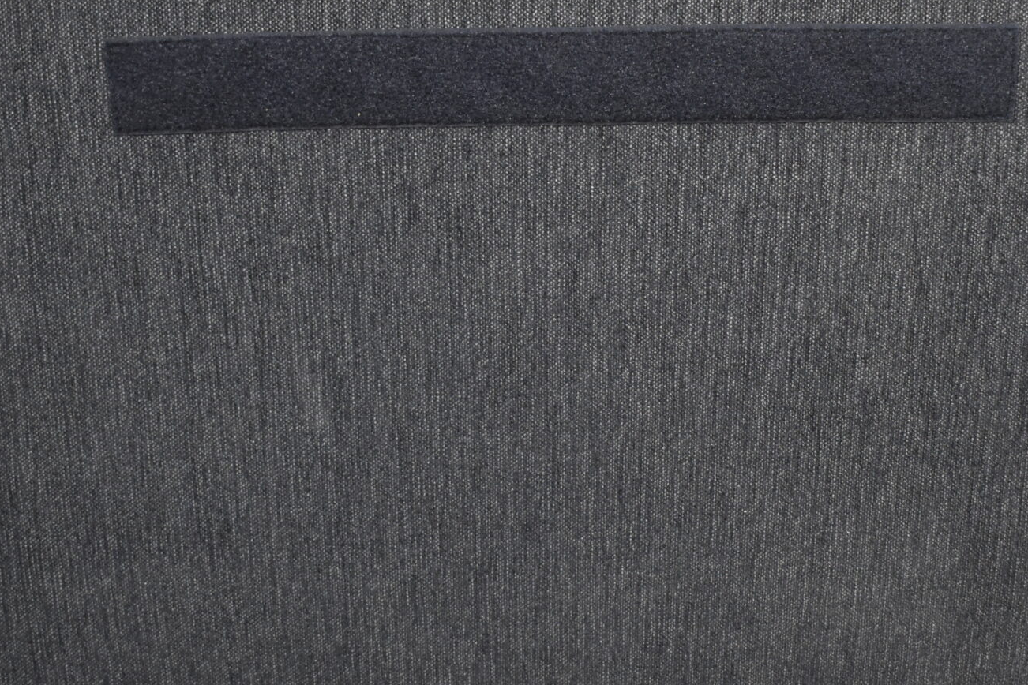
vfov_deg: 23.0
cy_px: 311
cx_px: 602
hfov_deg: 33.9
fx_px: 1685
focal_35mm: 59
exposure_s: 1/125
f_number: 3.8
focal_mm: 20
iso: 1100
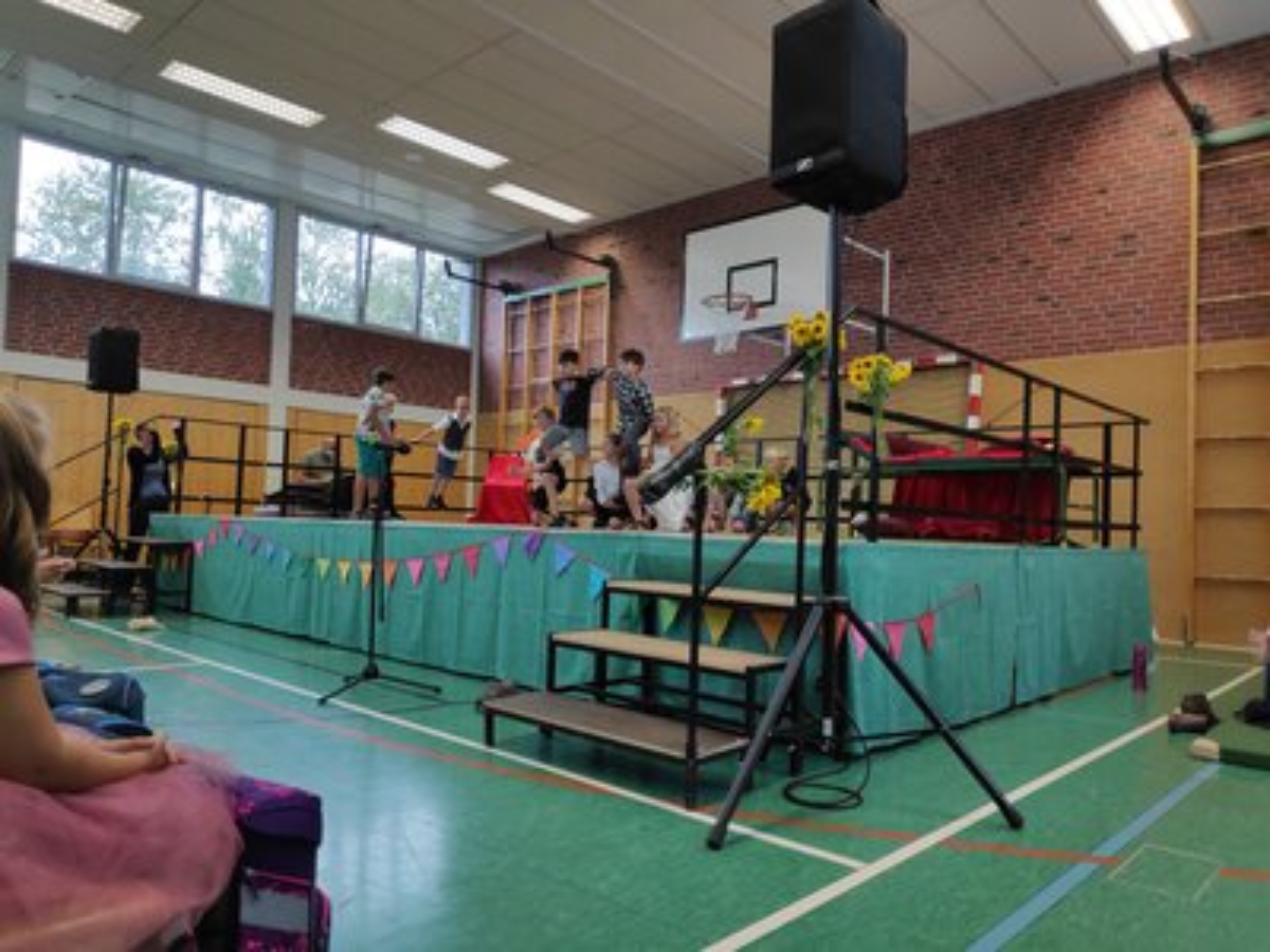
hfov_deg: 81.7
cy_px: 476
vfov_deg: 66.0
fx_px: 734
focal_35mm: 20
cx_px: 635
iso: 124
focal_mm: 3.94
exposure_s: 1/100
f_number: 1.9
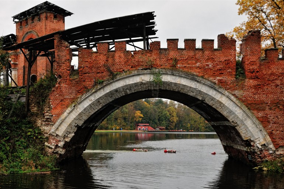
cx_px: 131
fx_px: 331
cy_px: 109
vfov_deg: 31.8
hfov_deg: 46.4
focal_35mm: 42
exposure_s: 1/160
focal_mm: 24
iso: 320
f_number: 6.3
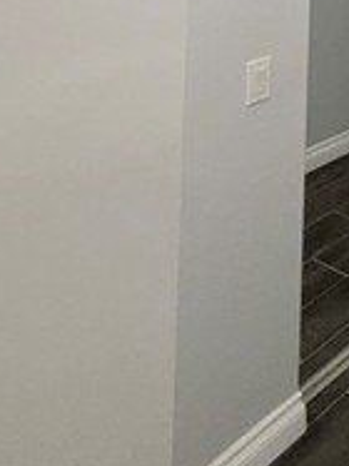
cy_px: -159
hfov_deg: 22.9
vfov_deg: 30.2
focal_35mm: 48
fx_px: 646
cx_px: 558
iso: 40
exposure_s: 1/122
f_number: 2.2
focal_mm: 2.22
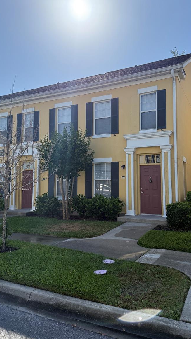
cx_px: 109
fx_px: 243
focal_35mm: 27
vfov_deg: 69.8
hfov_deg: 42.8
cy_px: 165
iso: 100
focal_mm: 6.76
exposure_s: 1/5714
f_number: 1.78
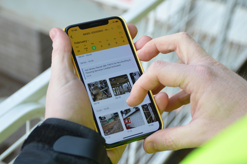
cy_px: 82
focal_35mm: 72
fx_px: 494
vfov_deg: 18.9
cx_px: 124
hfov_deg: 28.1
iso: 140
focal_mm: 48
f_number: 5.6
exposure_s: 1/125
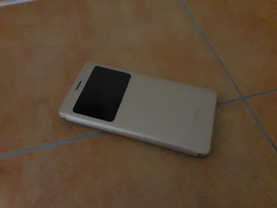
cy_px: 104
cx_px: 138
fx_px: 224
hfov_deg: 63.4
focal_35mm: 28
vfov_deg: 49.8
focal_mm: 3.7
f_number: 1.9
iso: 800
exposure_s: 1/17
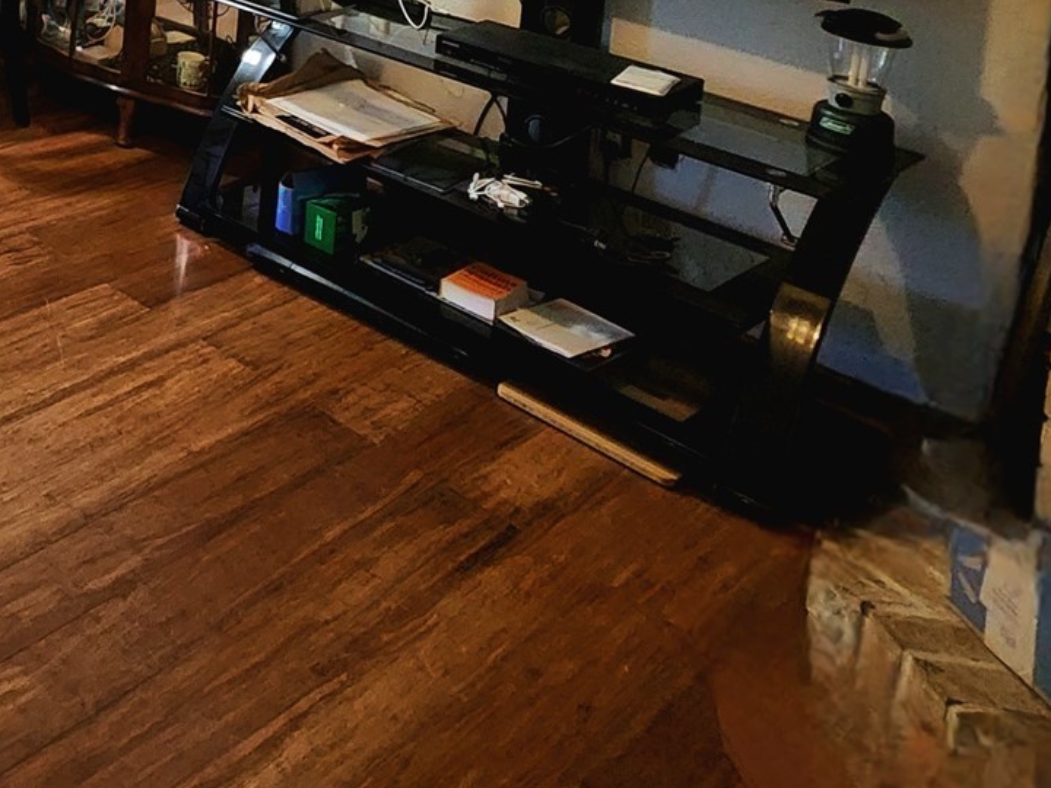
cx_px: -244
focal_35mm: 37
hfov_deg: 36.8
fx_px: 1123
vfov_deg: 29.9
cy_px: -264
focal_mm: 2.2
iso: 320
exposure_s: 1/40
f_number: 2.2
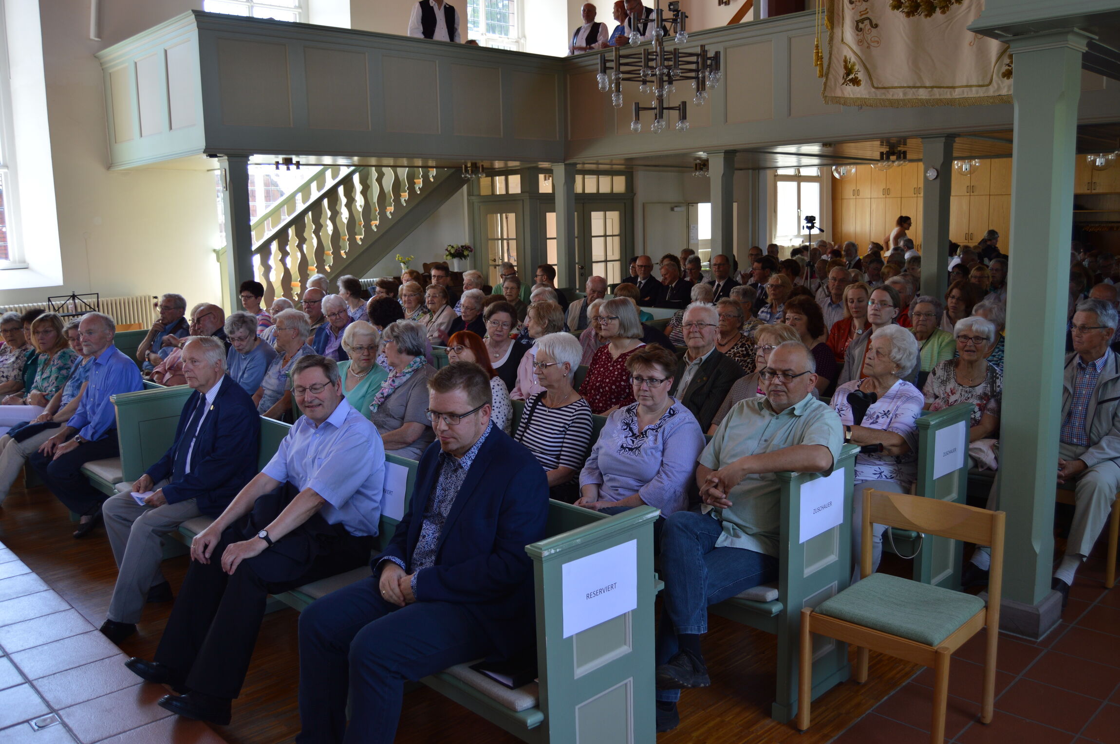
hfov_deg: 64.6
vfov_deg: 45.6
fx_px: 886
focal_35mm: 28
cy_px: 372
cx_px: 560
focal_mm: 19
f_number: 3.5
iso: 100
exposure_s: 1/50
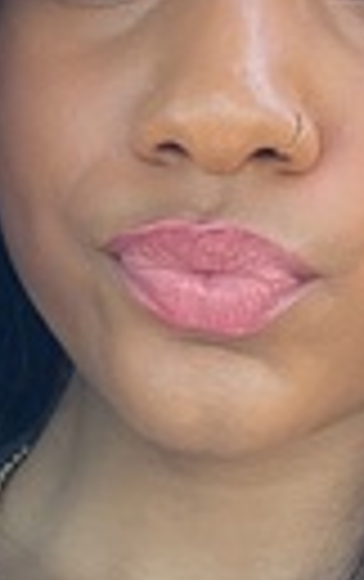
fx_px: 1946
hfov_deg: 10.7
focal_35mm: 123
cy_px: 207
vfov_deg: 16.9
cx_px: 272
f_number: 2.2
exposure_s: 1/66
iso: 50
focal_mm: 2.71
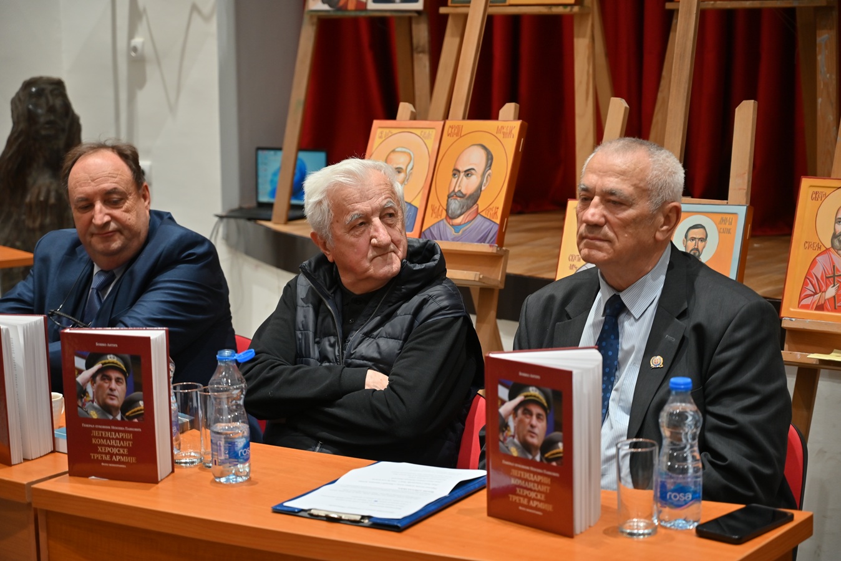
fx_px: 1636
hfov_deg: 28.8
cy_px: 280
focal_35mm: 70
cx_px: 420
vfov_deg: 19.5
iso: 320
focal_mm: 70
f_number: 4
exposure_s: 1/40
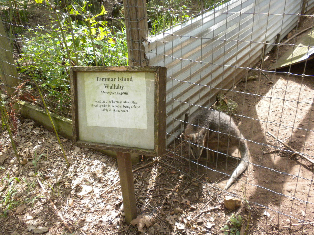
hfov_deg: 50.1
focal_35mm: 37
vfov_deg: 38.7
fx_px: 336
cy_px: 118
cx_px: 157
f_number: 3.5
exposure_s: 1/500
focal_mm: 6.6
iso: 283
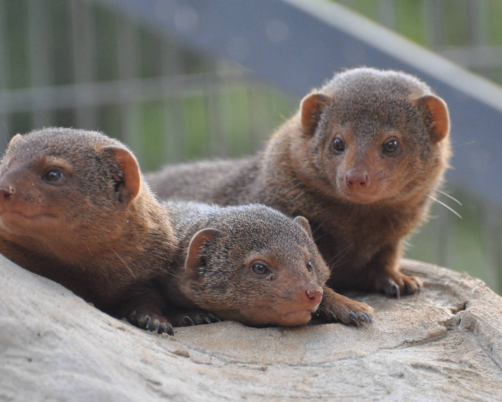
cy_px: 201
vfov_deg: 3.0
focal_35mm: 509
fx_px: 7563
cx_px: 273
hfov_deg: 3.8
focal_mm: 300
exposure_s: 1/320
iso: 1600
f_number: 5.6
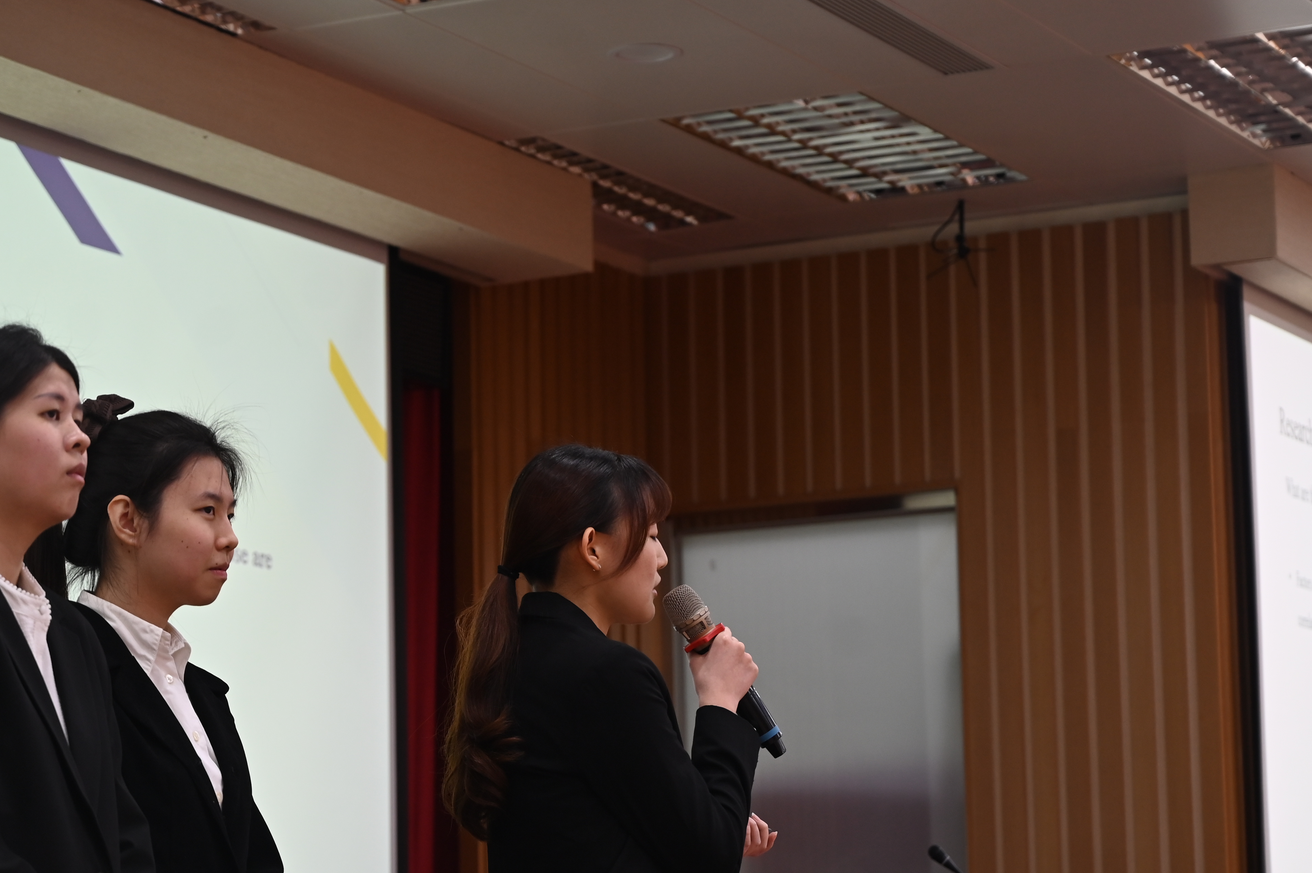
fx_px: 3715
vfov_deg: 13.4
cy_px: 518
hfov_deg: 20.0
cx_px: 526
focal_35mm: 102
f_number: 4
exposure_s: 1/125
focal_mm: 65
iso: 450
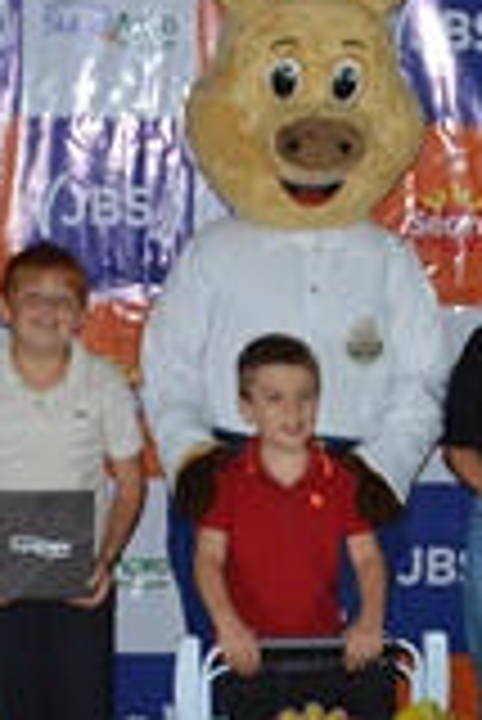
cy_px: 470
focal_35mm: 118
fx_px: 2362
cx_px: 401
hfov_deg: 11.6
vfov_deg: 17.3
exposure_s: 1/125
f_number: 4
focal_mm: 21
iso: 400
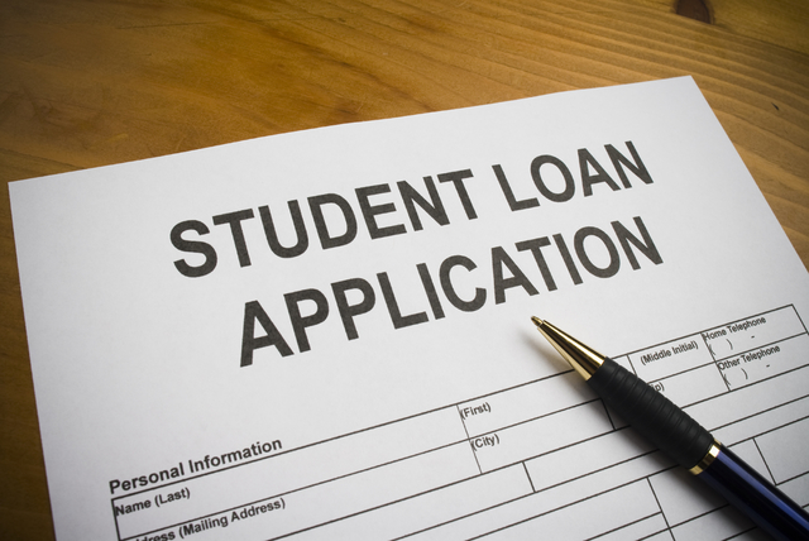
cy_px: 270
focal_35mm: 30
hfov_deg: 61.9
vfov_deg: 43.7
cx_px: 404
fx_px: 675
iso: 100
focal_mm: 20
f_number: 11
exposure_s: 1/100
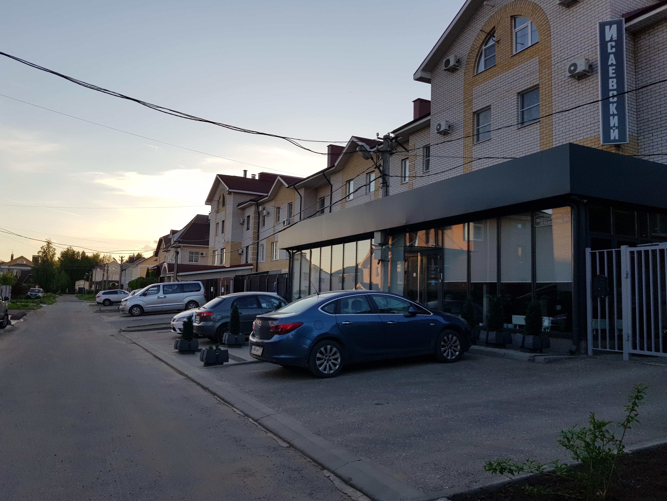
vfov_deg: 53.1
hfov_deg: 67.3
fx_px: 501
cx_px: 334
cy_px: 250
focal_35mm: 26
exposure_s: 1/1200
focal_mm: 4.2
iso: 40
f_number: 1.7
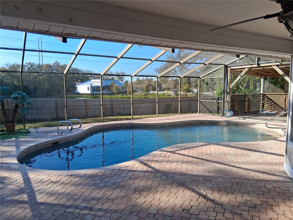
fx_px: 220
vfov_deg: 53.1
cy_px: 110
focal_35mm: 26
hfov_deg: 67.3
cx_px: 146
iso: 25
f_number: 1.8
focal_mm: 3.98
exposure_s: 1/236
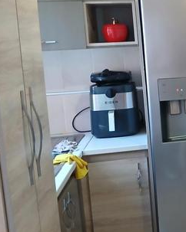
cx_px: 292
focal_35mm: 67
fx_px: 461
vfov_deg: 28.2
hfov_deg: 19.4
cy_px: 91
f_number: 1.8
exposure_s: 1/25
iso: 320
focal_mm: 3.98
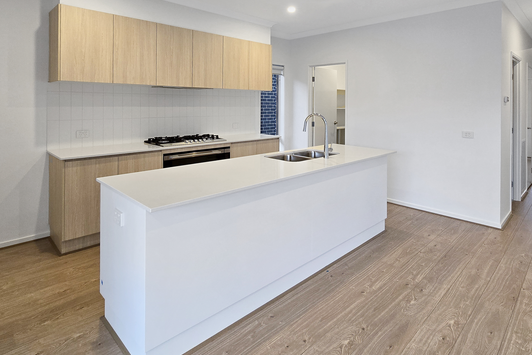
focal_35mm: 19
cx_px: 279
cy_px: 91
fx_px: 281
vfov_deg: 61.1
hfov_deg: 86.8
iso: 100
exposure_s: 1/50
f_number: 2.2
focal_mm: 2.2
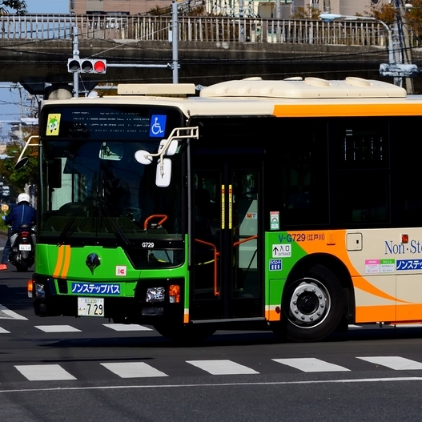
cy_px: 159
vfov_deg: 4.8
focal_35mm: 362
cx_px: 399
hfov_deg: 4.8
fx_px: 4992
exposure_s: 1/800
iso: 200
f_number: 9
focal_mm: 125
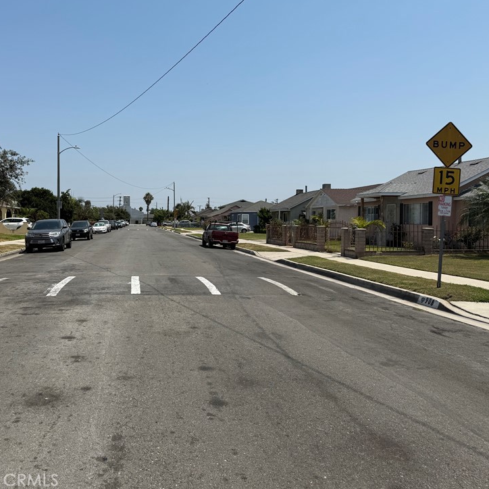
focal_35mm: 30
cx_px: 158
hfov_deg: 52.9
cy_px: 230
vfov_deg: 54.0
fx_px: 479
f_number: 1.78
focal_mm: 6.76
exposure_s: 1/7353
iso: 80
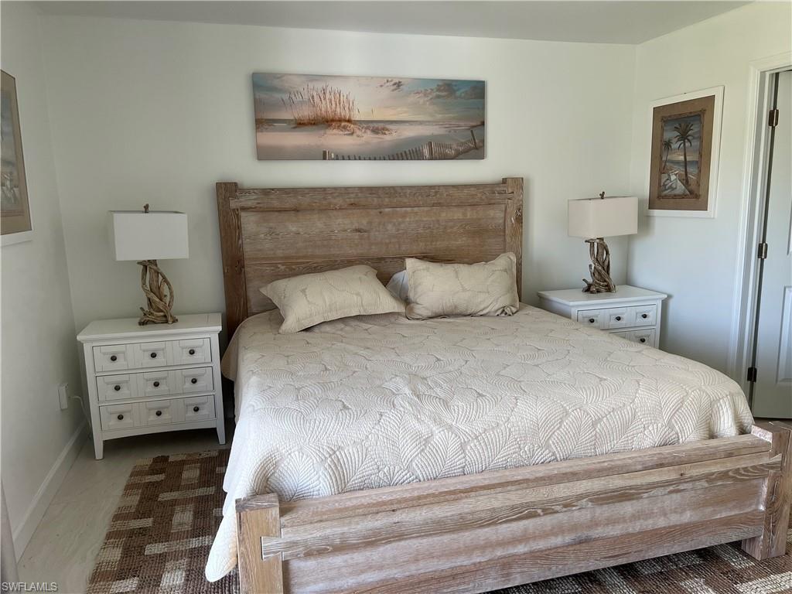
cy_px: 297
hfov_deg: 67.3
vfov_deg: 53.1
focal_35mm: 26
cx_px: 396
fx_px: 595
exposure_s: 1/121
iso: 80
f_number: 1.5
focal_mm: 5.7
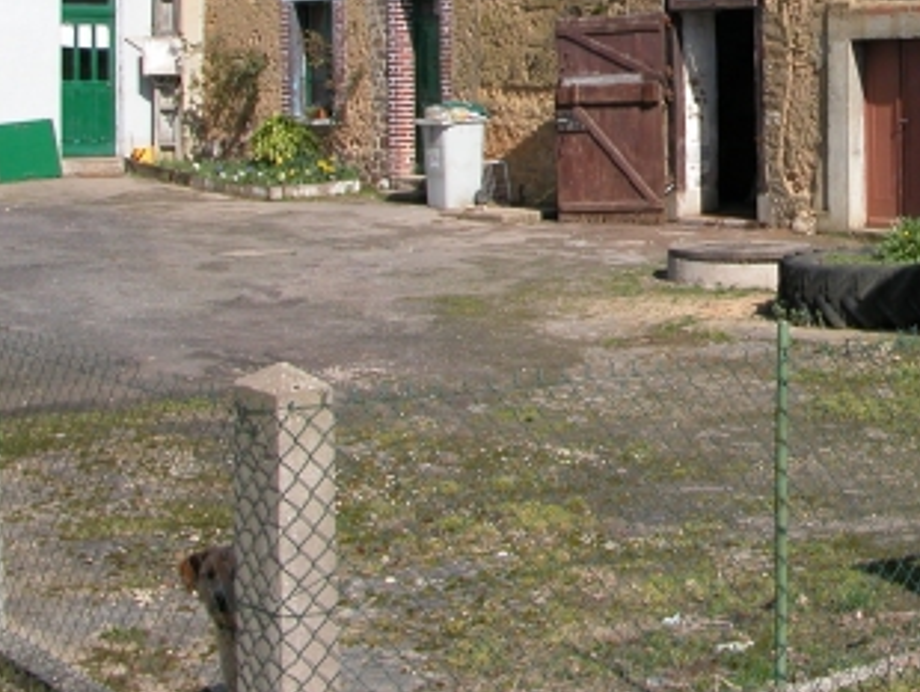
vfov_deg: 18.5
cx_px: 914
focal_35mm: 77
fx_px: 2048
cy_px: -42
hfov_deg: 24.2
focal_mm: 8.9
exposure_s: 1/325
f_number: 5.6
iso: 100
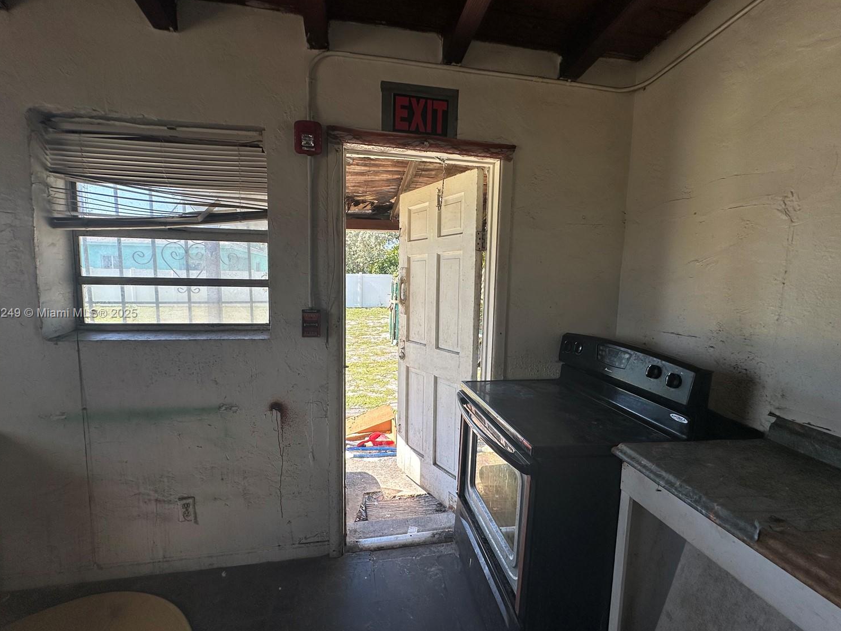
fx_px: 364
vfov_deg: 81.8
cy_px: 314
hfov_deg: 98.1
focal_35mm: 15
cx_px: 407
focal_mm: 2.22
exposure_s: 1/308
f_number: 2.2
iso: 40
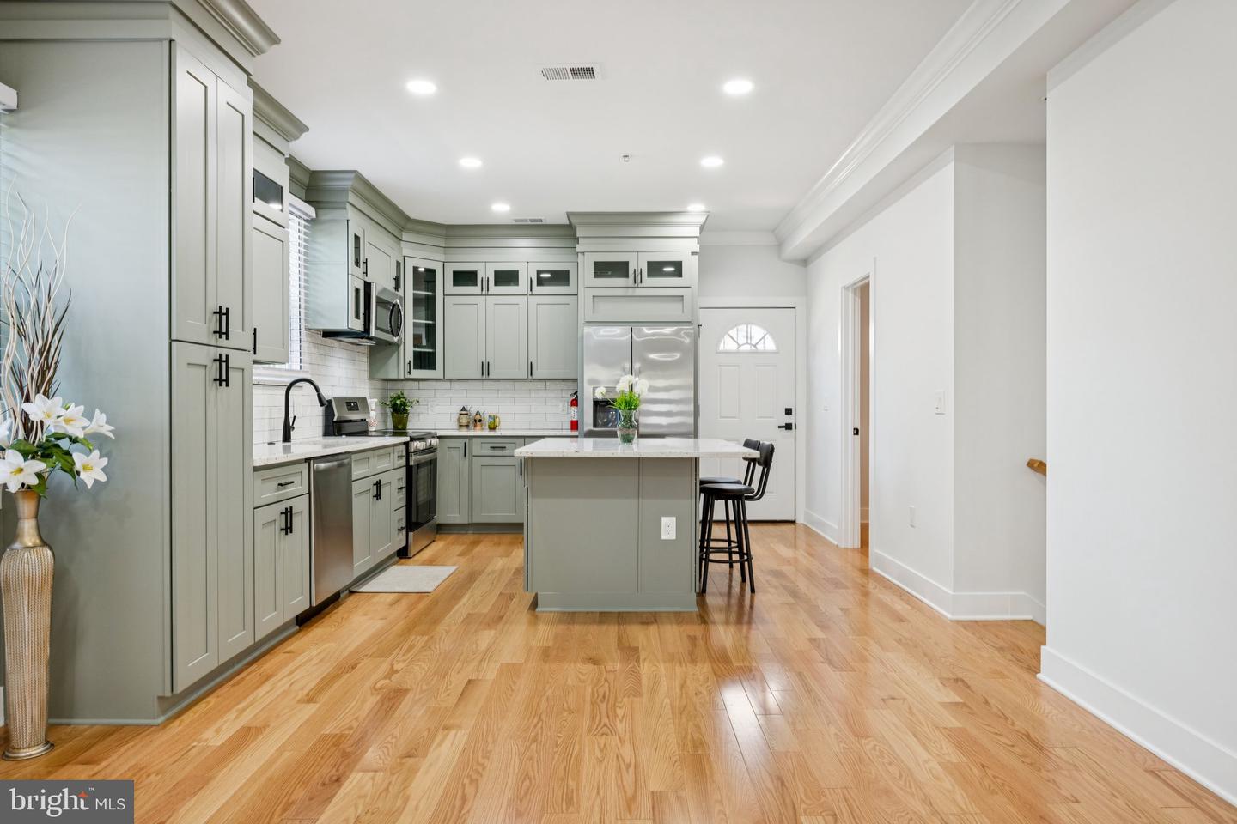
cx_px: 618
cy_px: 412
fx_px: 773
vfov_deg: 56.1
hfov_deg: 77.3
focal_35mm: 22
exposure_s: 1/30
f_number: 7.1
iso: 400
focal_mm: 22.5
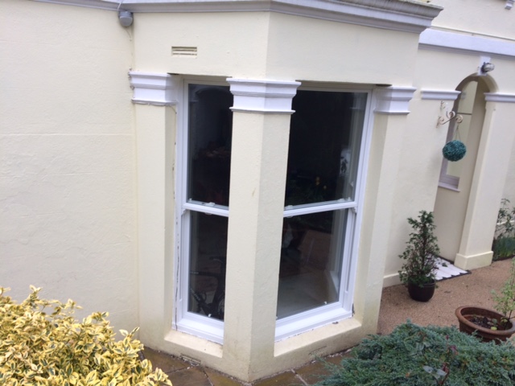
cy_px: 193
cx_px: 258
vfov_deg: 48.2
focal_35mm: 29
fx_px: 431
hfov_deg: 61.7
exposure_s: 1/103
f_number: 2.2
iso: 32
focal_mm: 4.15
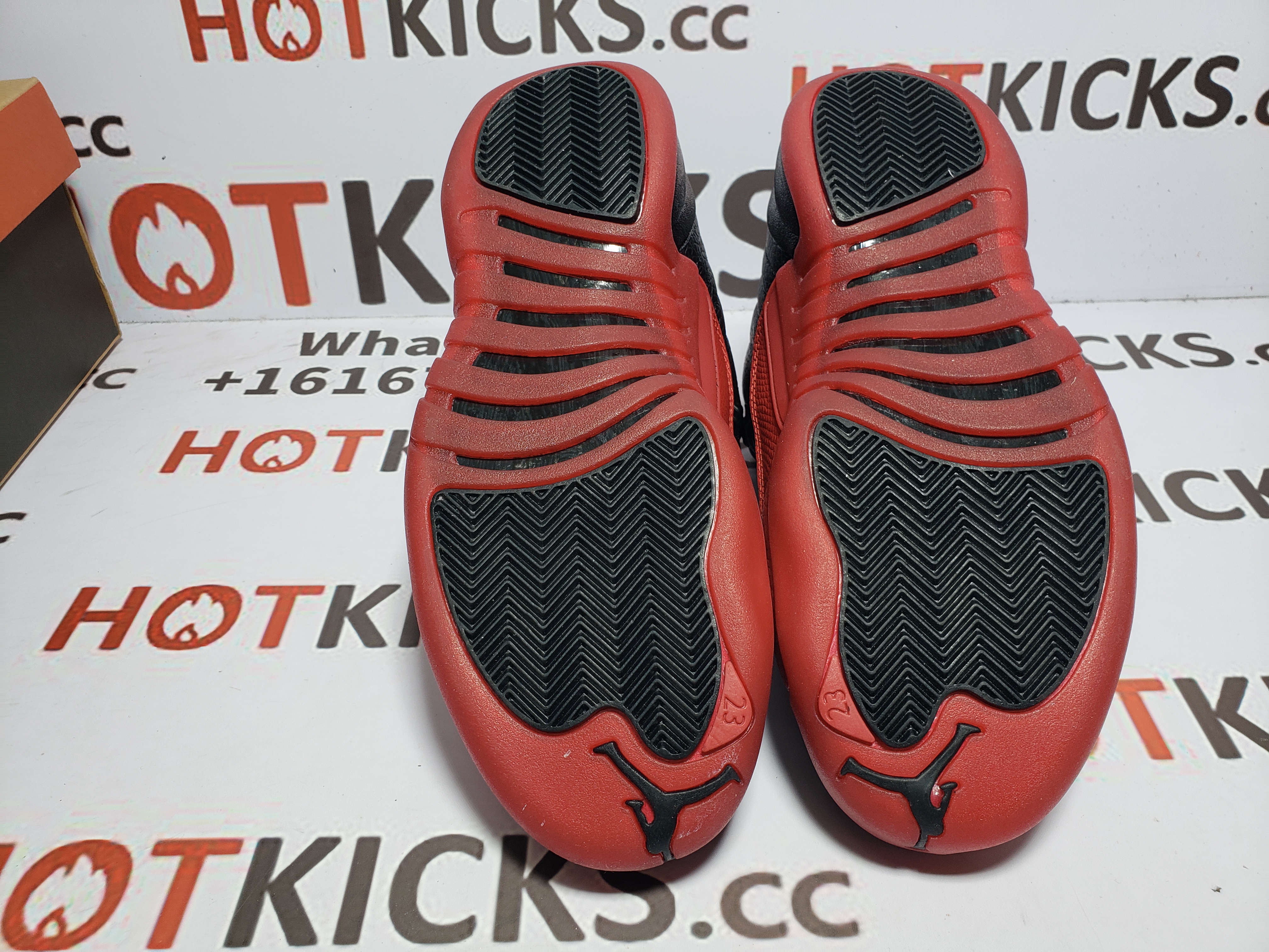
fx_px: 953
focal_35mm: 26
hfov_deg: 67.3
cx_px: 634
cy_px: 476
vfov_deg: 53.1
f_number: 2.4
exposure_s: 1/143
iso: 50
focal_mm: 4.3
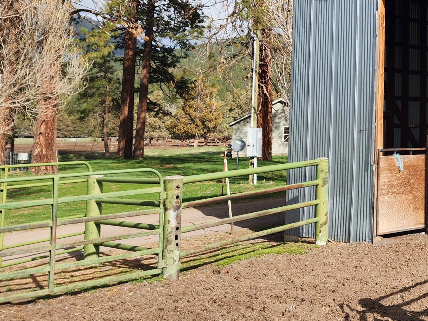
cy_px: 36
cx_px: 482
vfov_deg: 26.2
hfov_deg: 31.2
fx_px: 668
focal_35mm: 54
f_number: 1.8
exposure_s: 1/738
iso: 12
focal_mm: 6.4
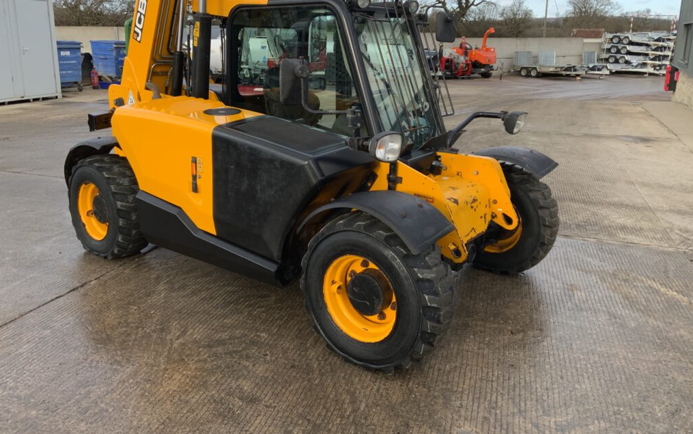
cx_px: 346
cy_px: 174
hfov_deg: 61.2
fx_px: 586
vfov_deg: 40.4
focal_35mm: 31
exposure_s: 1/307
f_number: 1.8
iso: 16
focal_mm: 3
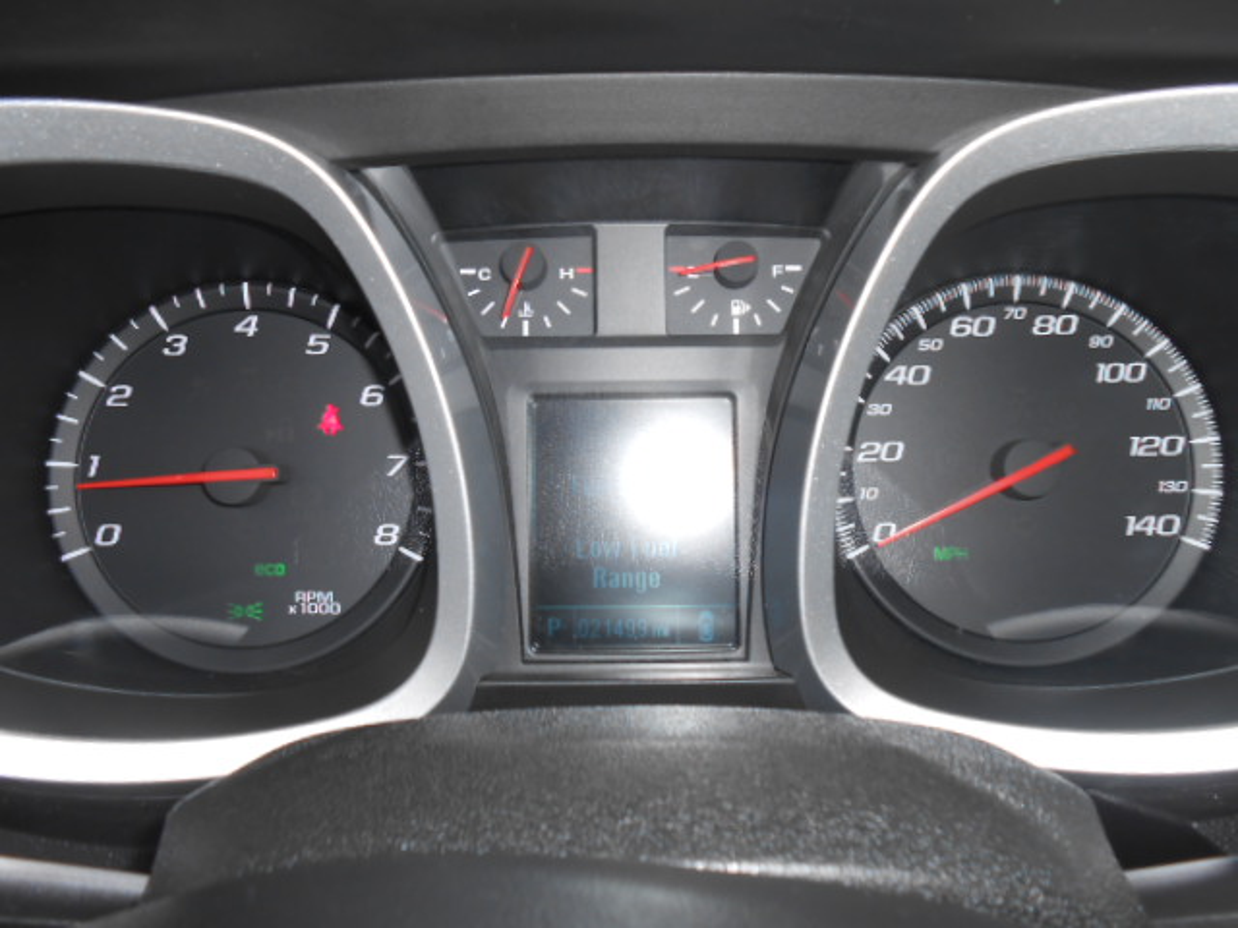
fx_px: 930
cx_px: 619
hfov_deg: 67.3
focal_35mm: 26
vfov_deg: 53.1
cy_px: 464
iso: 80
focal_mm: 4.6
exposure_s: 1/25
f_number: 3.5
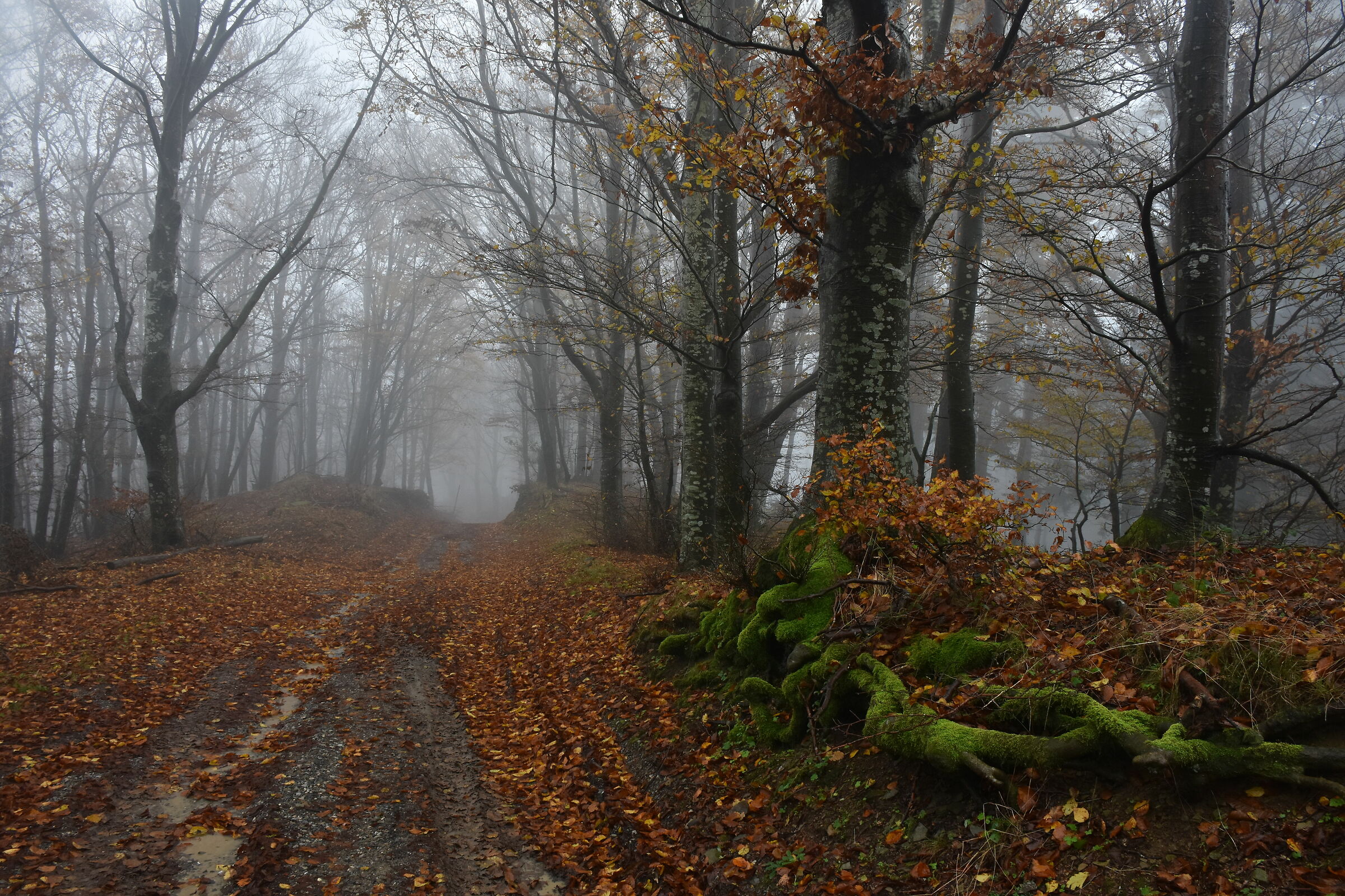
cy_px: 448
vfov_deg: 47.9
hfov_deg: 67.4
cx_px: 672
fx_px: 1009
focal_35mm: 27
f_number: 8
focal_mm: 18
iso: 200
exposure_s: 1/10
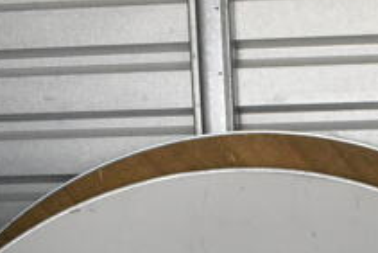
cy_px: 352
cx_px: 335
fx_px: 820
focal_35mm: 78
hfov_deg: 25.2
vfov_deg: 16.3
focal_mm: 18
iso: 6400
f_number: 7.1
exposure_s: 1/200
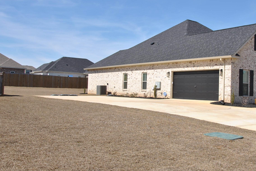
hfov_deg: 45.1
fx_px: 304
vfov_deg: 31.5
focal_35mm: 43
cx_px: 168
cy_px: 75
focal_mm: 21
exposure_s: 1/320
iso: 100
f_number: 9
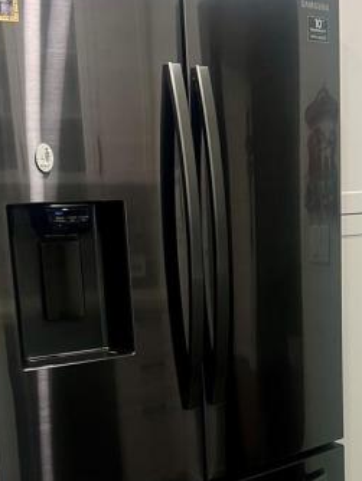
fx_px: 780
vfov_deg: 33.8
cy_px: 343
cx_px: 212
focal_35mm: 56
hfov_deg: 26.1
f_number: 1.5
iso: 160
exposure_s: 1/60
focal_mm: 5.7
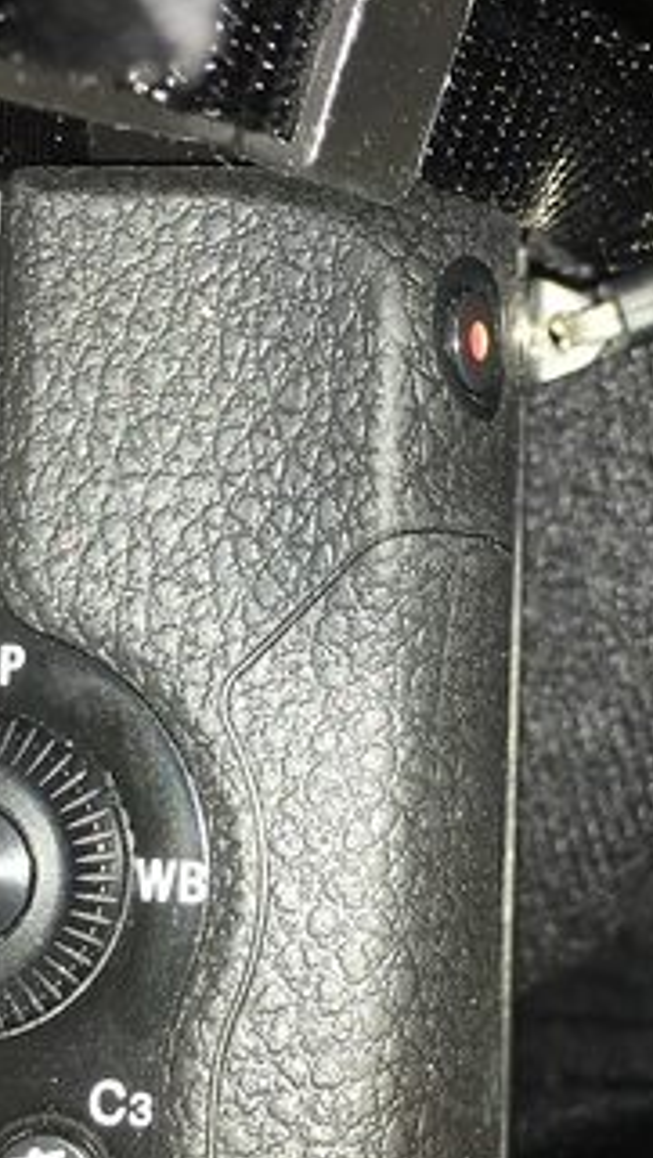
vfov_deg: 35.4
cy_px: 559
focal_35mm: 59
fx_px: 1813
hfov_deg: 20.4
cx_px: 375
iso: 25
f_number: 2.2
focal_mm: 4.15
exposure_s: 1/30
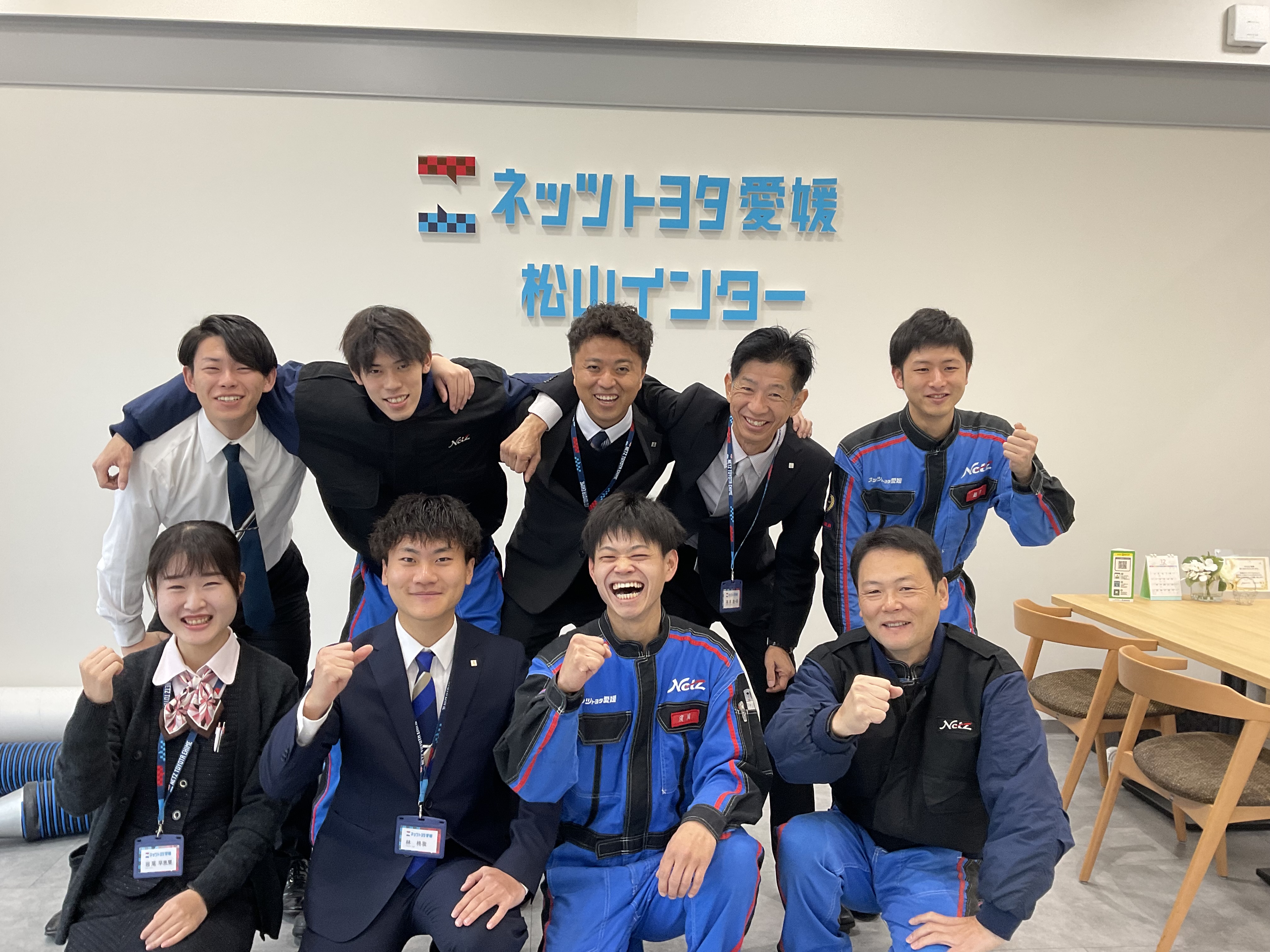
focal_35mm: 29
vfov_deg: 48.2
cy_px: 476
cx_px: 635
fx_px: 1064
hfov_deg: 61.7
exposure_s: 1/60
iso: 64
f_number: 1.8
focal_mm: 3
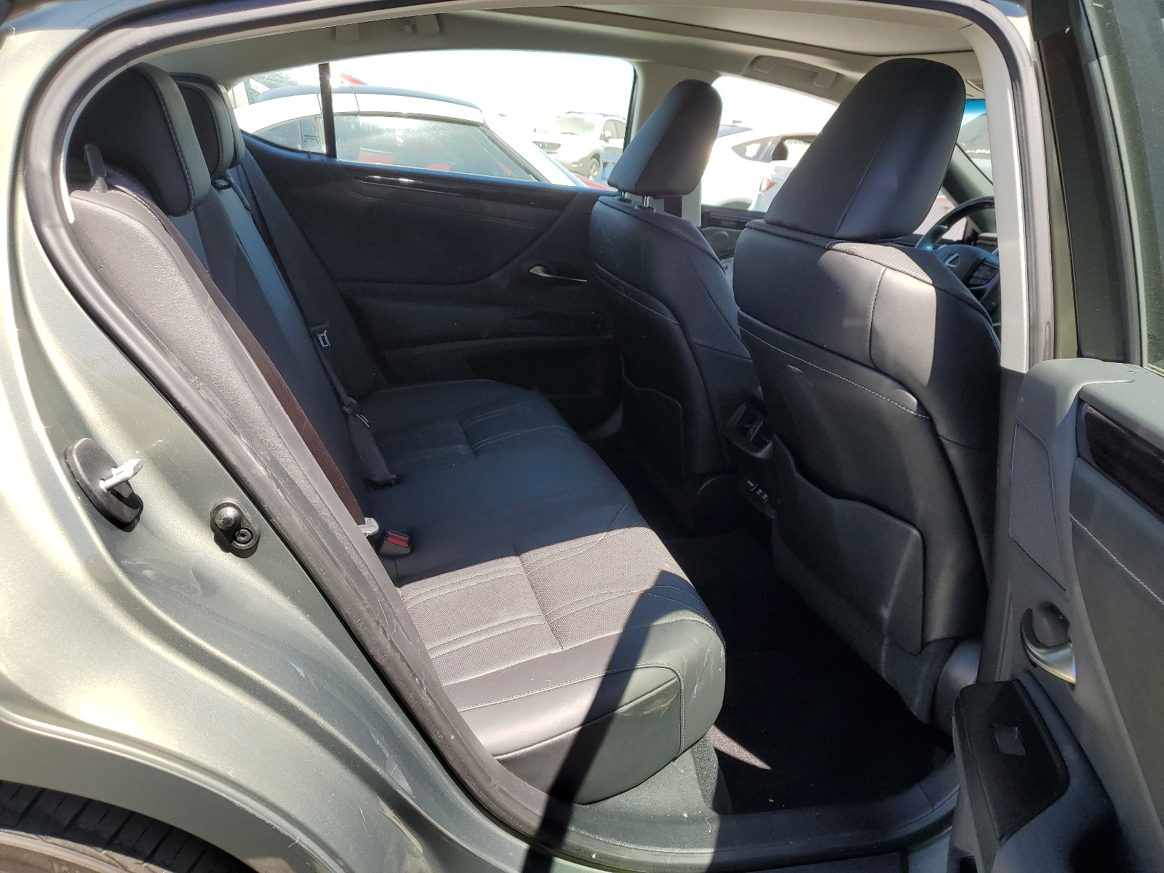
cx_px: 582
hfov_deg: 67.3
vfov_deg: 53.1
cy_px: 436
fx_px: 874
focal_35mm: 26
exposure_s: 1/769
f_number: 1.5
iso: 50
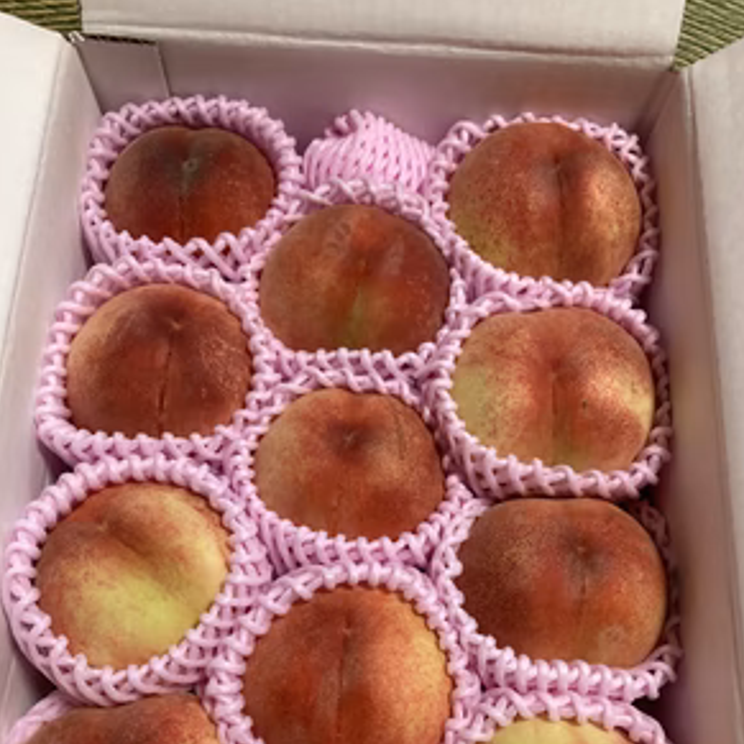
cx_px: 378
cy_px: 501
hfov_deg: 48.4
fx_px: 827
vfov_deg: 47.6
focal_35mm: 34
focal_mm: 3.99
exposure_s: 1/50
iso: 160
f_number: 1.8
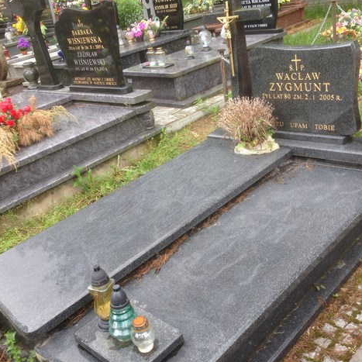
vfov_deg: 41.9
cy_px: 178
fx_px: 473
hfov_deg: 41.8
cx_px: 172
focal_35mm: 40
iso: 50
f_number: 2.4
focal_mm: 4.12
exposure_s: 1/127
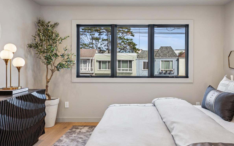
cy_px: 68
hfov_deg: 68.1
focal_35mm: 27
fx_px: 172
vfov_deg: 46.0
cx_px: 132
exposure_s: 1/160
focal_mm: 21
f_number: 8
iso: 640
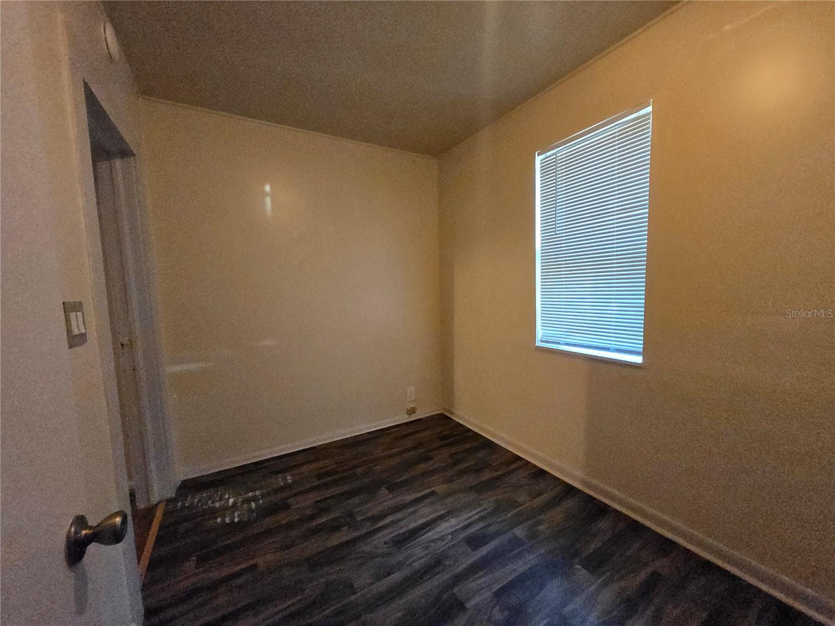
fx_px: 314
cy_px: 313
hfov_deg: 106.2
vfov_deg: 89.9
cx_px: 418
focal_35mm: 13
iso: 1000
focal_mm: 1.7
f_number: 2.2
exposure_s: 1/60
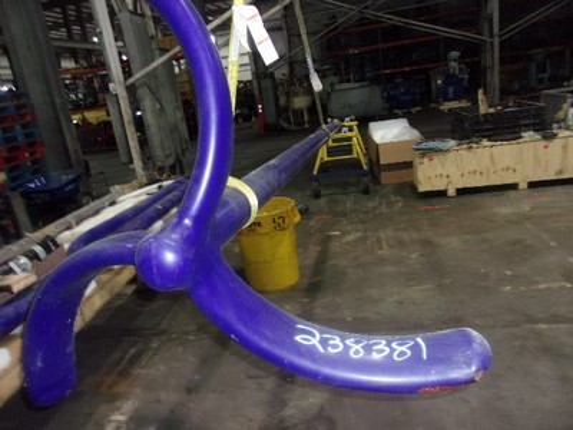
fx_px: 447
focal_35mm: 27
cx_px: 286
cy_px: 215
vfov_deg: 51.4
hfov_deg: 65.3
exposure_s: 1/34
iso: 250
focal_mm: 4.9
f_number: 3
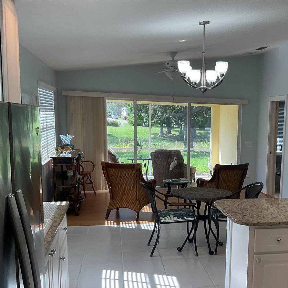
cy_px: 193
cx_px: 233
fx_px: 433
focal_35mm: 46
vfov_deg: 36.4
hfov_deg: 35.5
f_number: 1.8
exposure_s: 1/120
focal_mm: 3
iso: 50
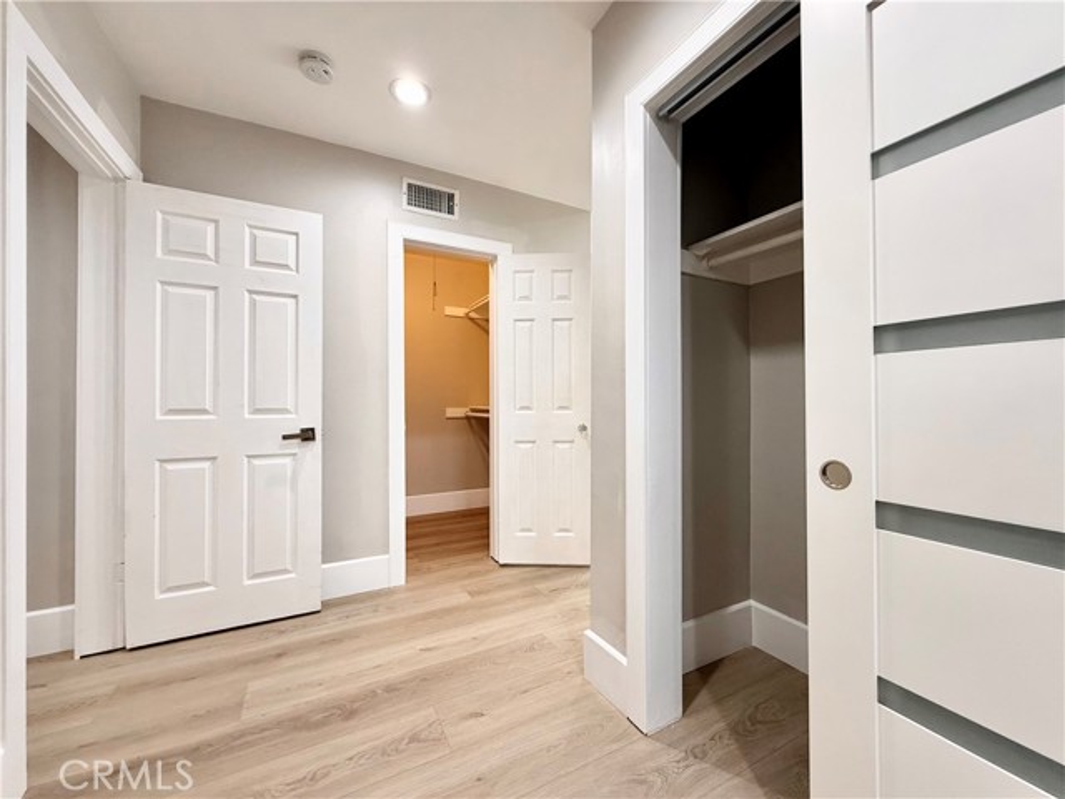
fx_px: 431
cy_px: 400
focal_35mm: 14
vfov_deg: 85.7
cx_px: 532
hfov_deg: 102.1
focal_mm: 2.22
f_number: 2.2
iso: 200
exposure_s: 1/120
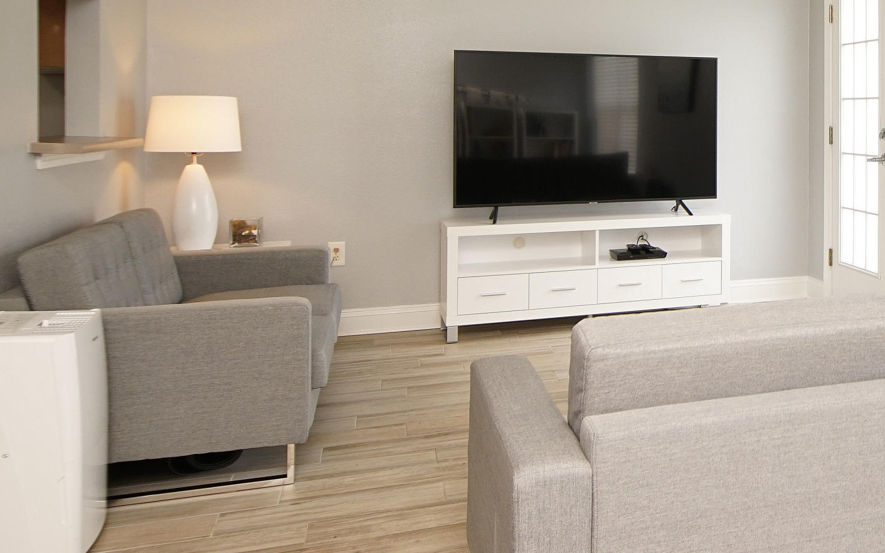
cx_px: 850
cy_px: 121
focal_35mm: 39
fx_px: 941
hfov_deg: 44.2
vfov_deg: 32.0
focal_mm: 12
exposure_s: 1/60
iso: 320
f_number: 4.5
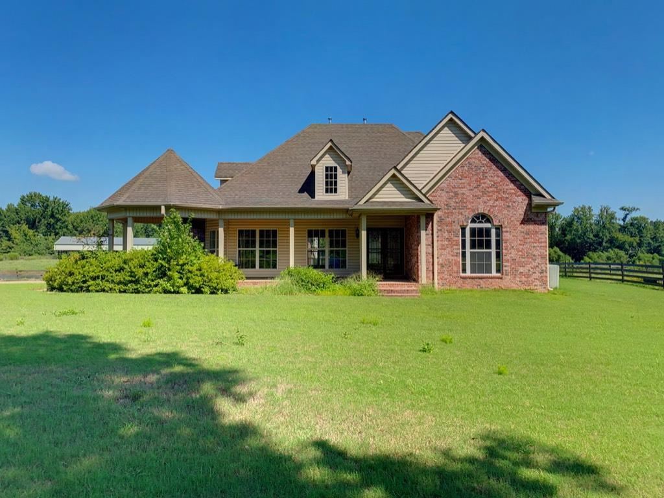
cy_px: 249
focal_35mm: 26
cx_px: 332
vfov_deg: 53.1
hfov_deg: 67.3
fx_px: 499
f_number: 1.8
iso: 32
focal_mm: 4.25
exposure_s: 1/2364
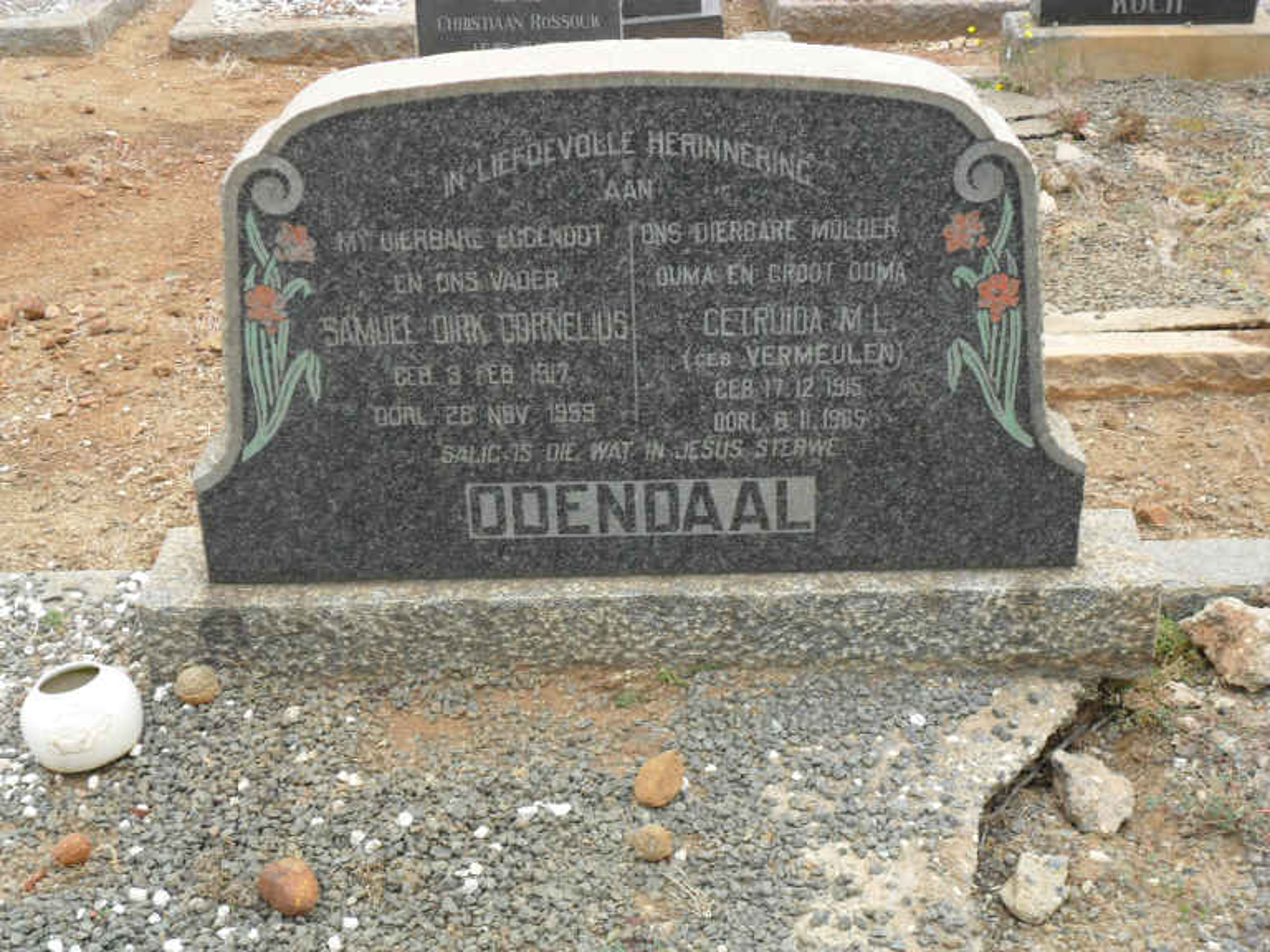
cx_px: 635
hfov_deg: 36.8
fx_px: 1908
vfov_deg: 28.0
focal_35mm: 52
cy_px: 476
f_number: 5
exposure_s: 1/90
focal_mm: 9.3
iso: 100
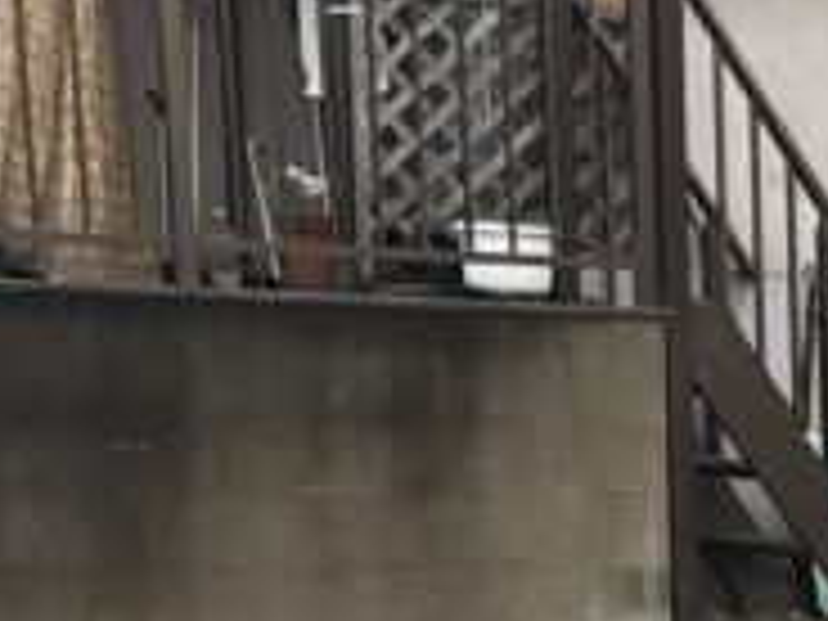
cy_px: 1044
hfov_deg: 14.0
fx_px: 2918
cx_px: 1580
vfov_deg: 11.4
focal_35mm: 122
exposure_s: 1/766
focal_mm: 3.99
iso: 20
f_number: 1.8
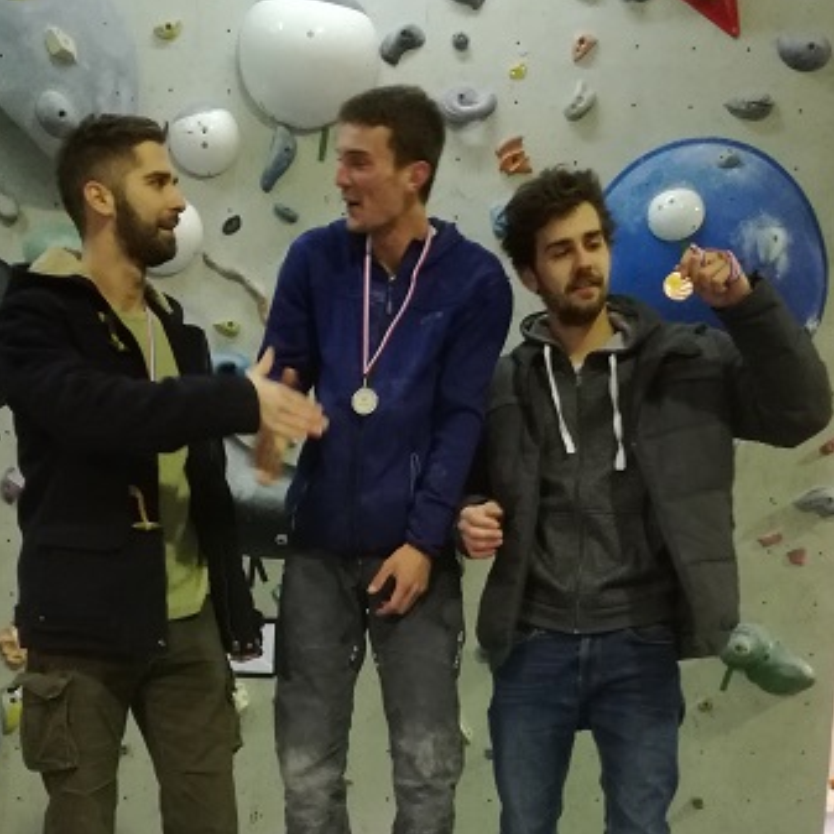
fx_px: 1254
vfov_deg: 35.3
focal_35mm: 46
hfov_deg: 36.8
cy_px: 695
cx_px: 372
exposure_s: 1/25
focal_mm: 3.79
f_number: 2
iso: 400
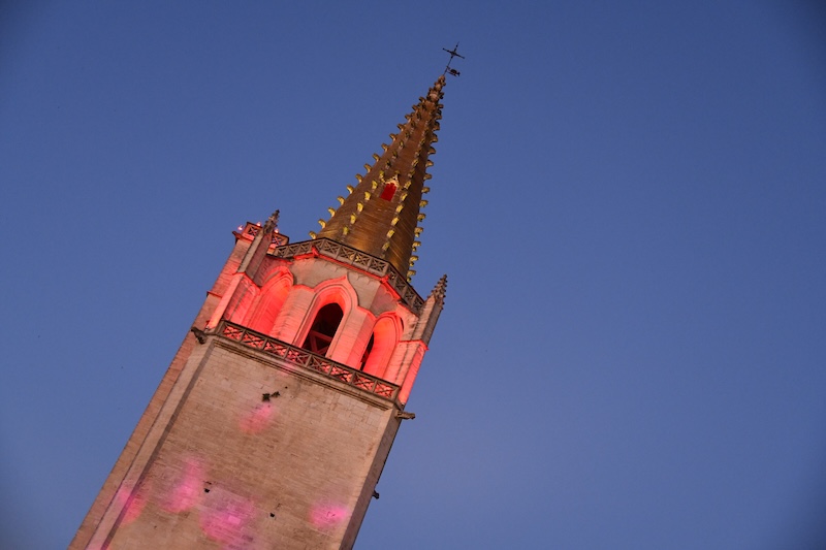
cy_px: 275
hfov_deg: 41.1
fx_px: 1101
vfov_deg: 28.1
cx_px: 413
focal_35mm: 48
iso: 3200
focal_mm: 48
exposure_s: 1/125
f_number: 4
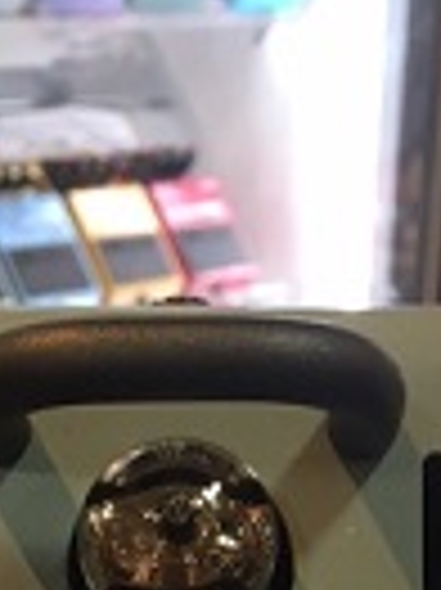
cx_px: 194
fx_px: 1446
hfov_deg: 17.3
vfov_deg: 20.2
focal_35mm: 85
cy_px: 851
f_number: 2.2
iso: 40
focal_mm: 4.15
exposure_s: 1/30
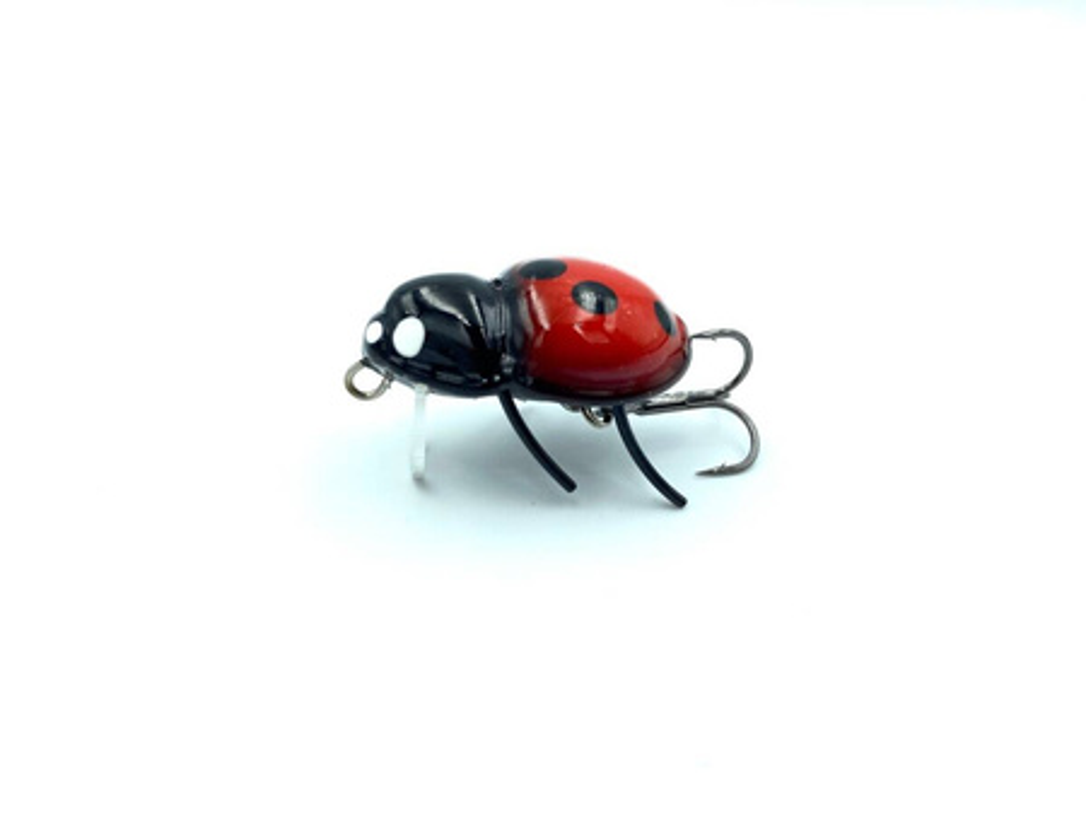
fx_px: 785
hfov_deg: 69.4
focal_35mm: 25
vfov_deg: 54.9
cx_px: 543
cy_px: 408
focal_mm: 4.25
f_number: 1.8
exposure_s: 1/402
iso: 32
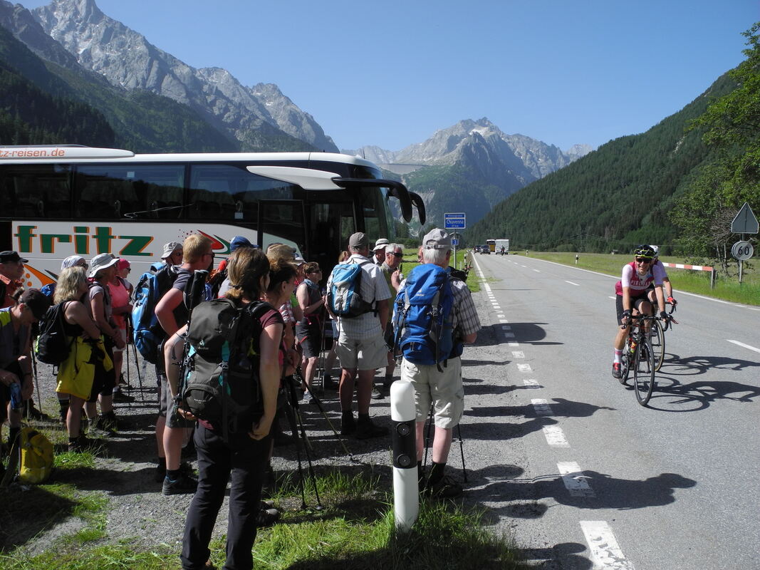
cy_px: 285
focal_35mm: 28
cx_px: 380
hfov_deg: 63.4
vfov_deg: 49.7
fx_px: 615
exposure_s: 1/800
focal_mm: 6
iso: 100
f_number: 4.5
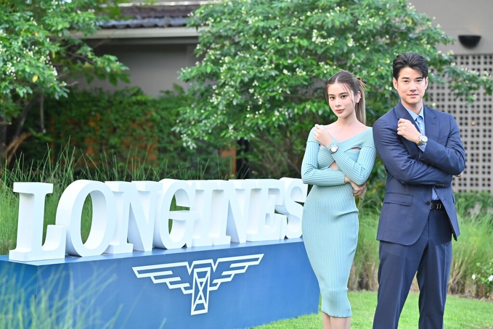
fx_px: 1437
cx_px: 246
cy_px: 164
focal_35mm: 105
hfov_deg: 19.5
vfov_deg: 13.0
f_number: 4.5
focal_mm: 105
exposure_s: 1/250
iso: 2500
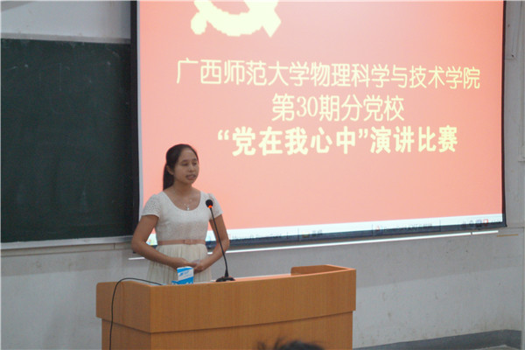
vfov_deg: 16.6
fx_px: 1203
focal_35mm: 82
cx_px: 262
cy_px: 175
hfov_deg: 24.6
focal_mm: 55
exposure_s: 1/50
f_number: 5.6
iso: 3200
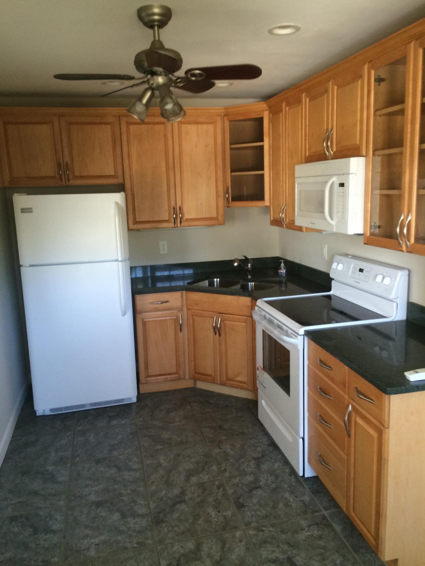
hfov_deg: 46.8
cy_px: 283
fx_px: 491
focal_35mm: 30
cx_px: 212
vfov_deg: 60.0
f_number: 2.2
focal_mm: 4.12
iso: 100
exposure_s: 1/30
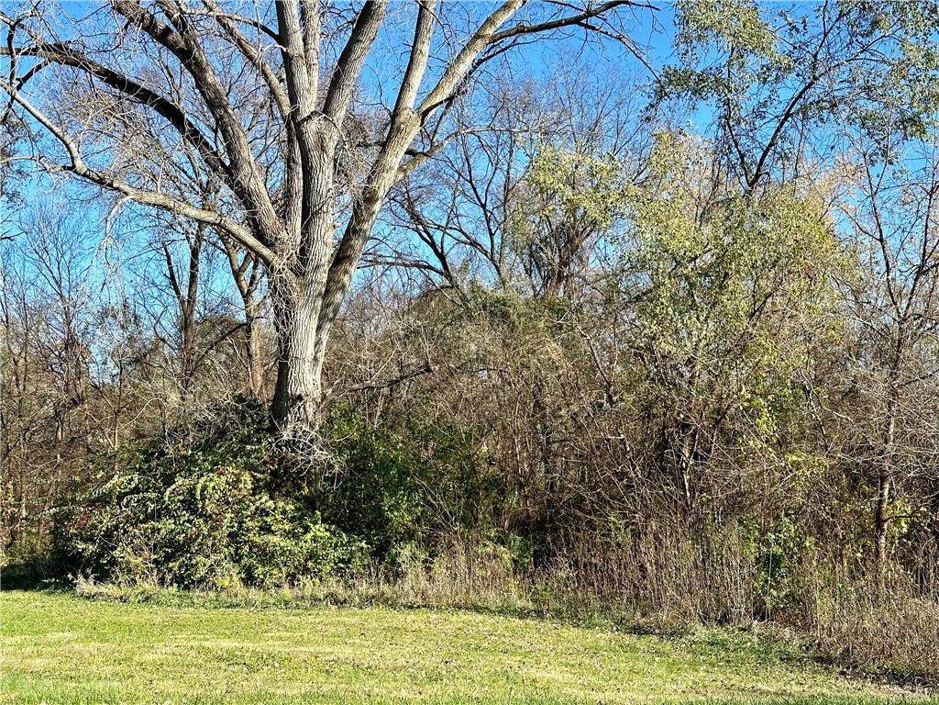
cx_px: 470
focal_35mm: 48
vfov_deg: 30.3
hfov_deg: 39.7
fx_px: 1302
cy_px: 352
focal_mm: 6.86
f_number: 1.78
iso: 64
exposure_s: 1/1848
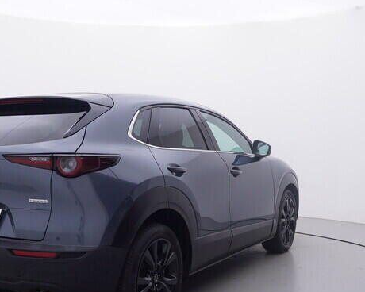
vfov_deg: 31.8
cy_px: 199
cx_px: 151
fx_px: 508
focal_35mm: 47
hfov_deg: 39.4
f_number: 5
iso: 200
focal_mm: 15
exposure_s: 1/80
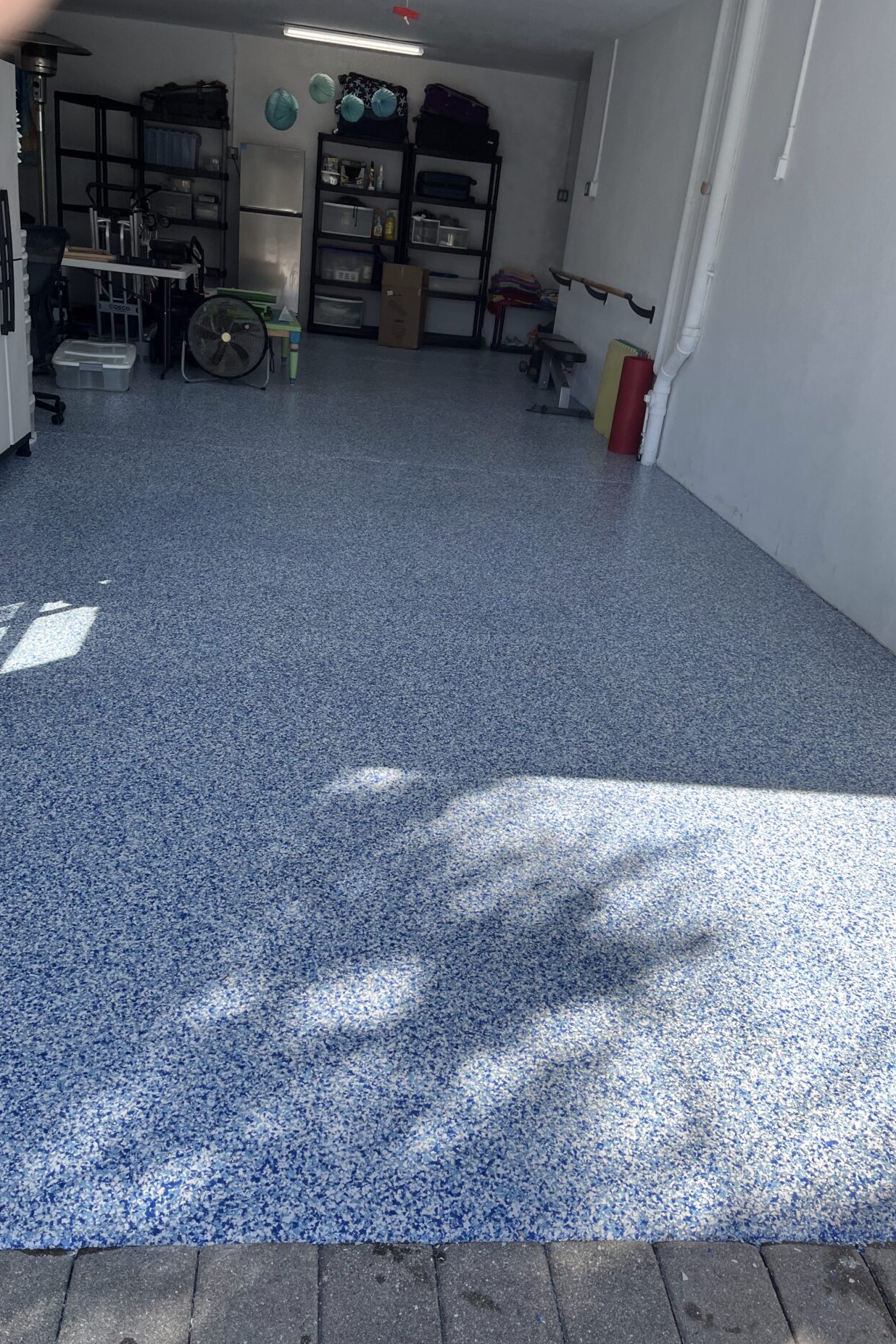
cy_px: 652
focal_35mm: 28
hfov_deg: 46.4
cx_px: 434
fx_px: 1045
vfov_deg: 65.5
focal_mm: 5.1
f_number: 1.6
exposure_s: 1/710
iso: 50
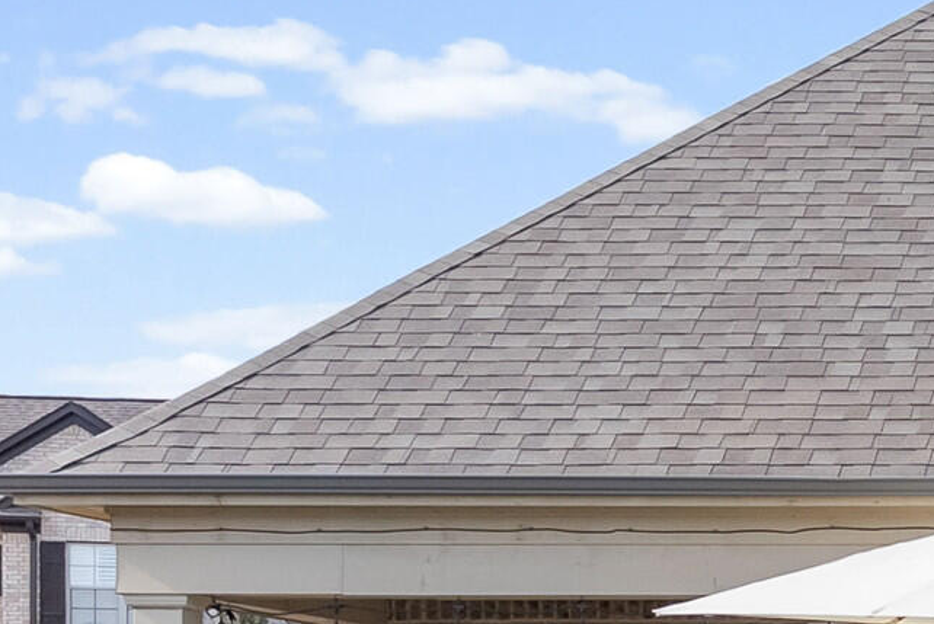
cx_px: 1782
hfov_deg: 13.7
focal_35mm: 131
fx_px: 3401
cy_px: 439
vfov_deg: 10.5
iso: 800
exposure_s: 1/800
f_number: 8
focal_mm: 29
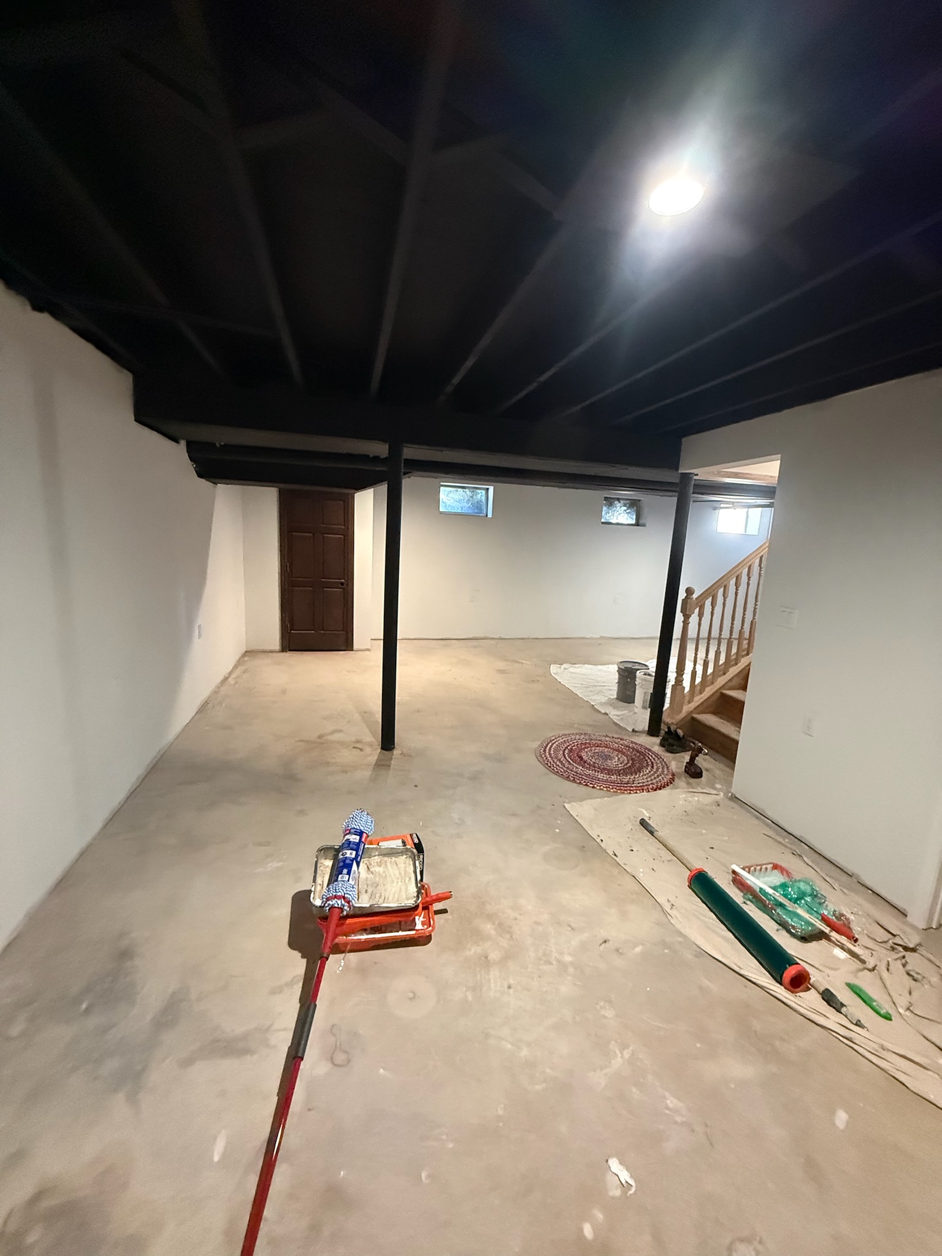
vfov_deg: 102.1
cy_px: 628
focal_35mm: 14
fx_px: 508
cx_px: 471
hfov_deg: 85.7
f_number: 2.2
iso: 800
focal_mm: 2.22
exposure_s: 1/60
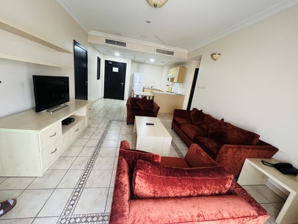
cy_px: 112
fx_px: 112
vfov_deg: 89.9
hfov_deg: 106.2
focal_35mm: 13
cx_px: 149
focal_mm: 1.57
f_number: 1.8
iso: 400
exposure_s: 1/60
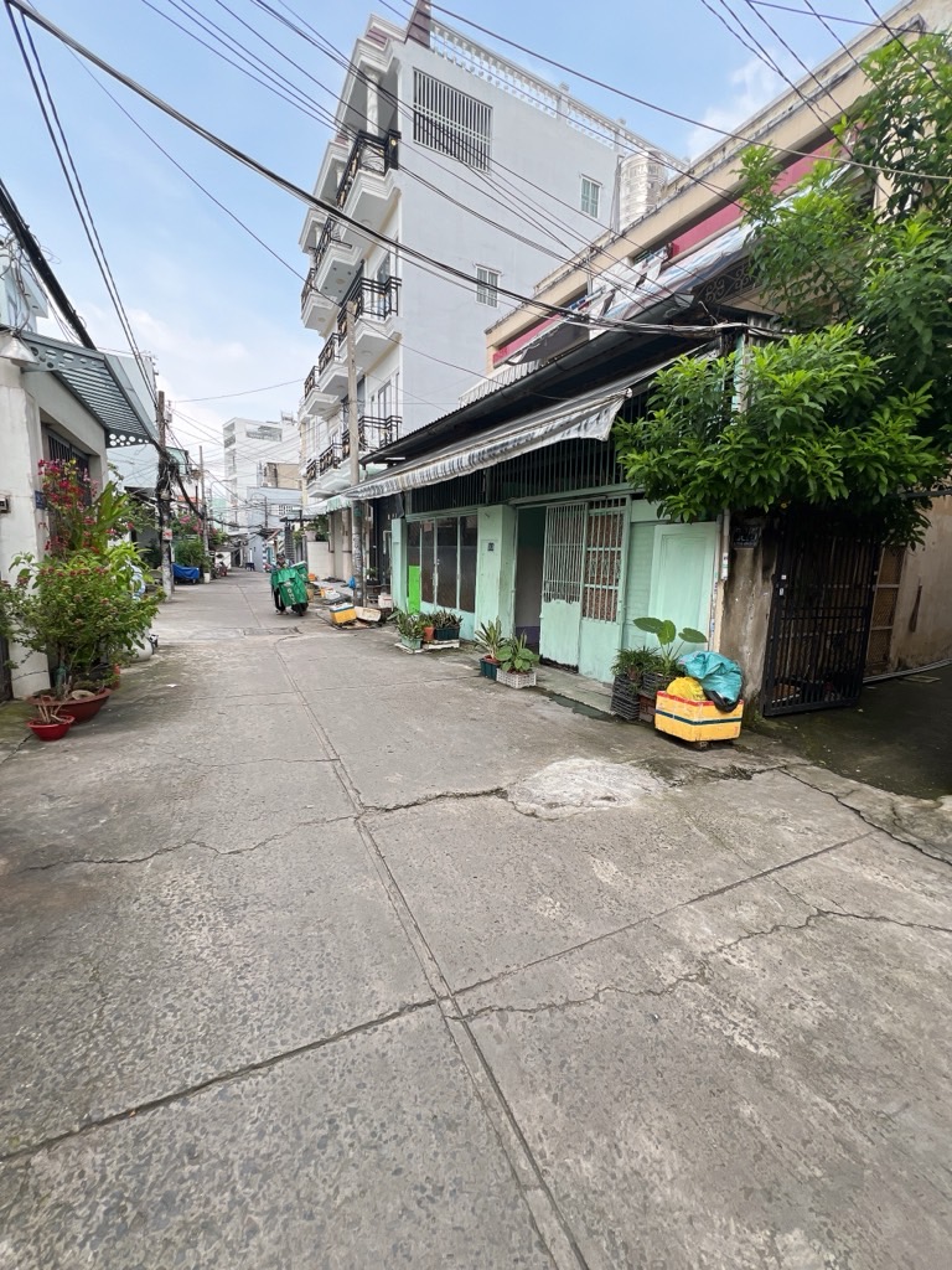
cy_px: 635
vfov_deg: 106.2
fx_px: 477
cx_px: 476
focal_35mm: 13
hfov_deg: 89.9
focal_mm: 1.57
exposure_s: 1/320
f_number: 1.8
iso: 32
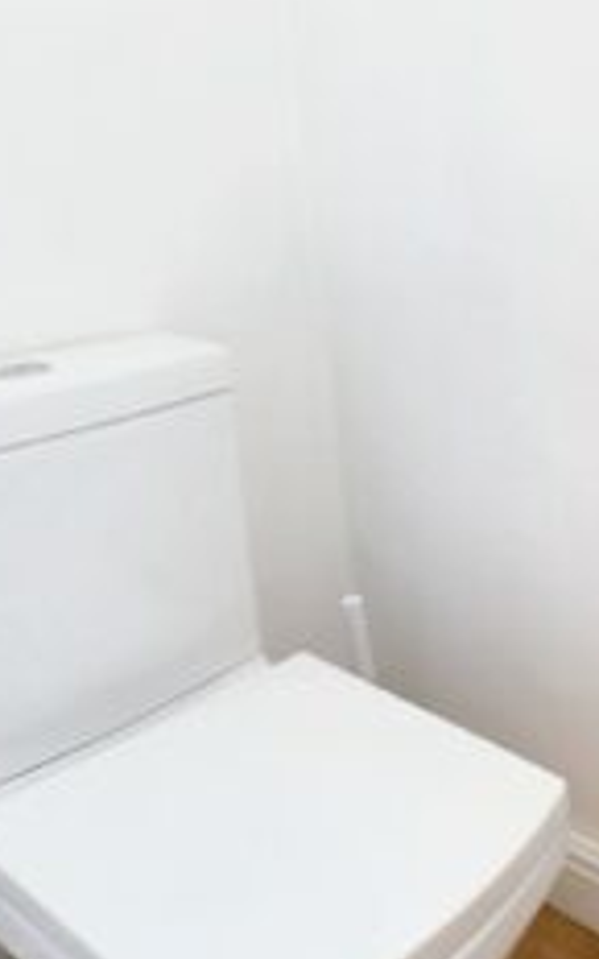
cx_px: 669
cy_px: 397
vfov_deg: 51.3
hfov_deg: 29.9
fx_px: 993
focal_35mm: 38
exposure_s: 1/56
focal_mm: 10
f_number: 4
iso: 800
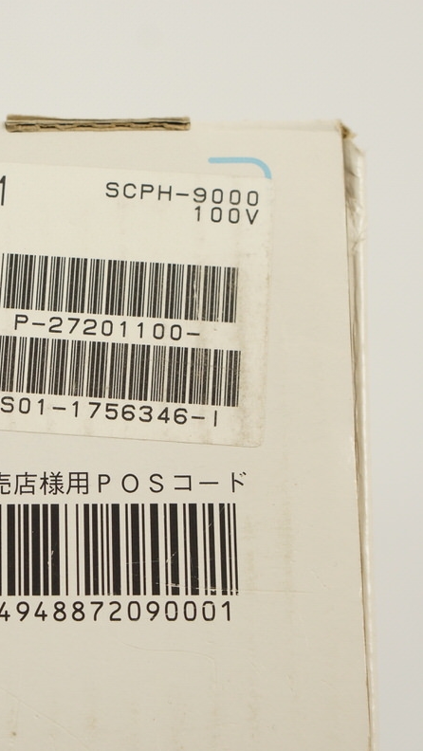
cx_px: 2
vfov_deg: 18.0
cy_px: 377
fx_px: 2371
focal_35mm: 119
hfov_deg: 10.1
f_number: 6.3
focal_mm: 50
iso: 640
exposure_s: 1/80
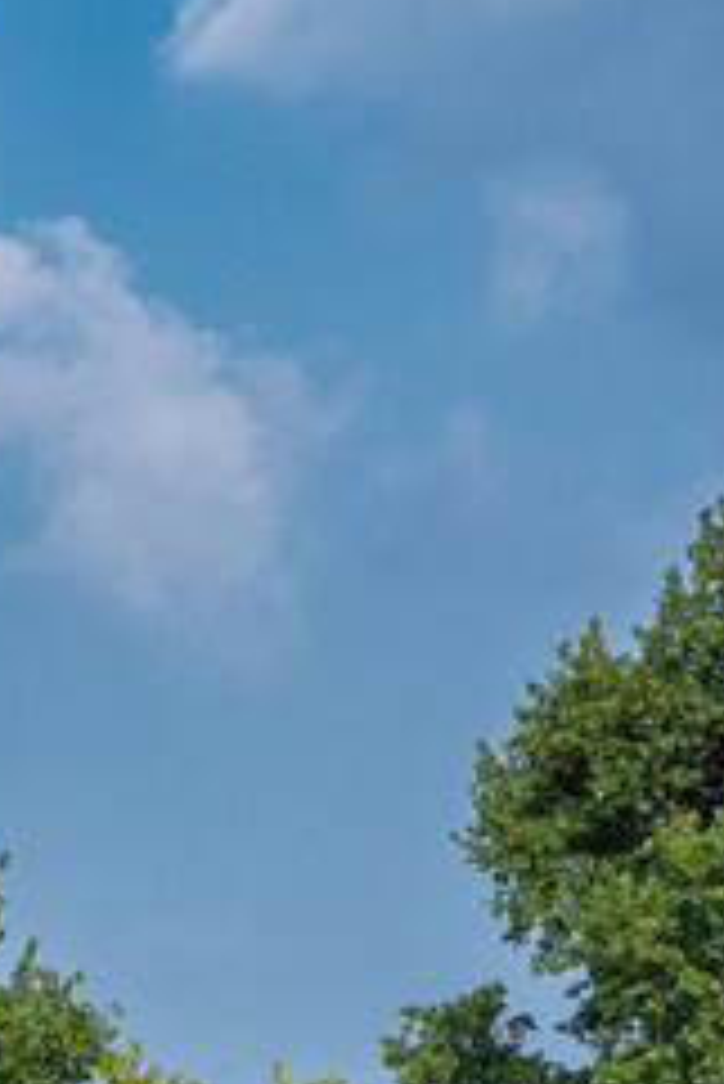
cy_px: 542
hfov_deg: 5.1
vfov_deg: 8.3
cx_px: -1902
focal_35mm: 249
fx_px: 7500
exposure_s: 1/1600
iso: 200
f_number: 7.1
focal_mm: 50
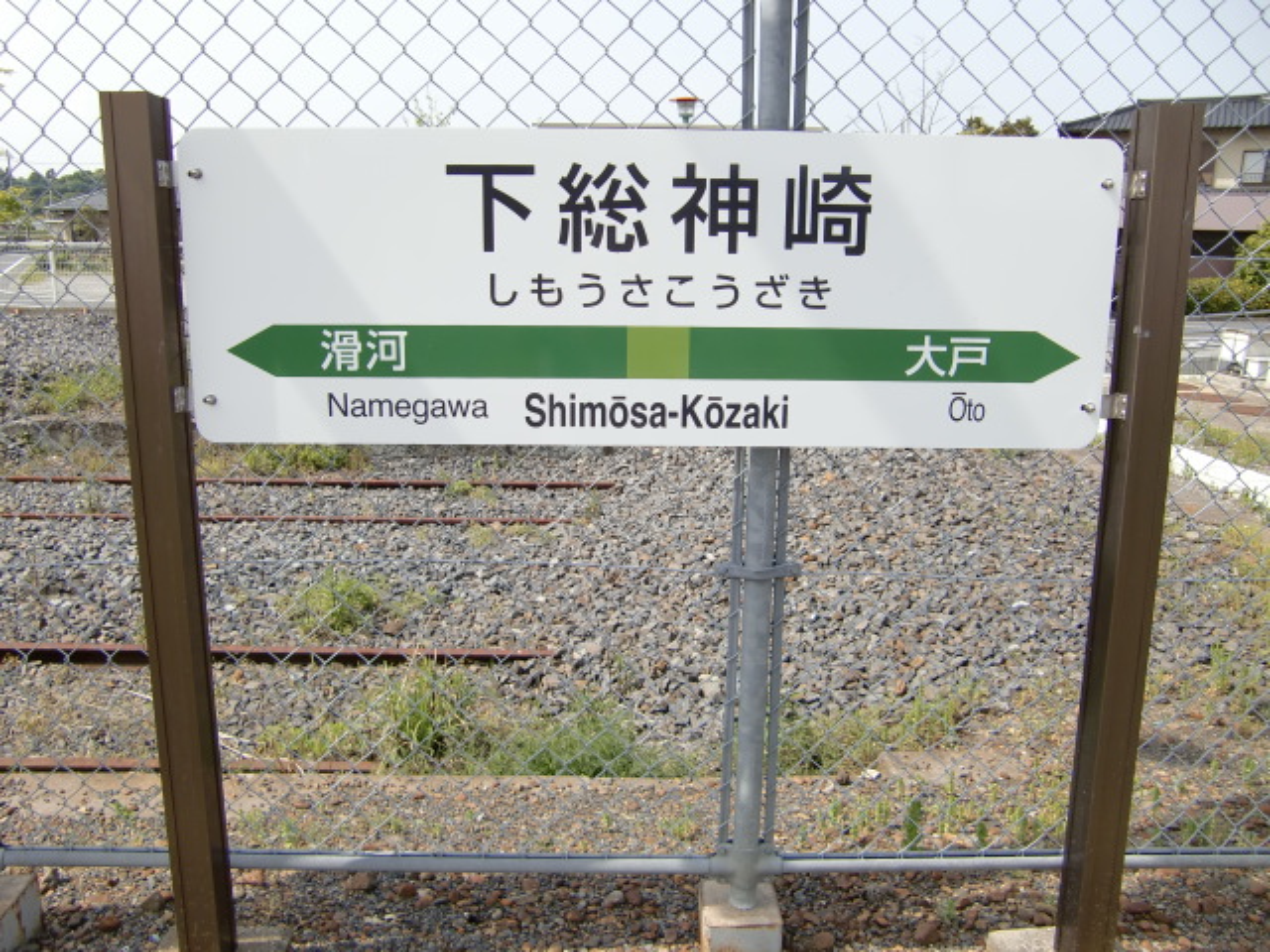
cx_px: 635
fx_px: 1027
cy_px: 476
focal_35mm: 28
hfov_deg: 63.4
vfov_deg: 49.7
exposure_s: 1/1000
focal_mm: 4.9
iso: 64
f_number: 2.6
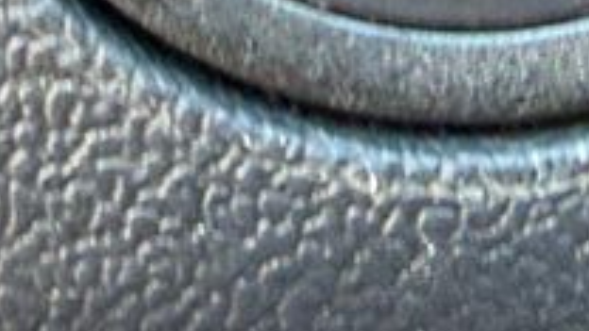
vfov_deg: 8.4
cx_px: 515
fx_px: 2015
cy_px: -552
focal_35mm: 129
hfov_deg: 16.4
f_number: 2.2
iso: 200
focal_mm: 2.22
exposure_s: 1/99
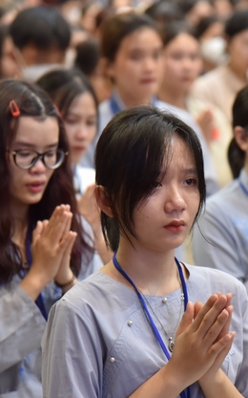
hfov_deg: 6.9
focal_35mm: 191
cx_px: 204
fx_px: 2065
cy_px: 195
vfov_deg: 11.0
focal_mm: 120
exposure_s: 1/50
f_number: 4
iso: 1250
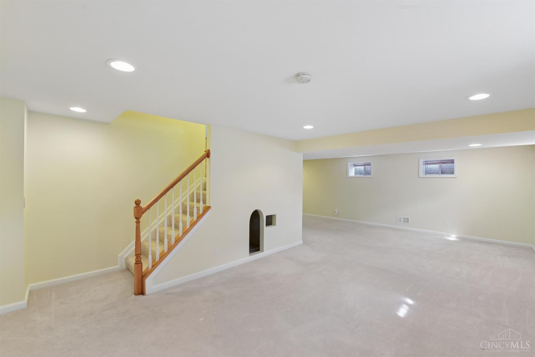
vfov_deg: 77.3
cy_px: 178
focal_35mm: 15
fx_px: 223
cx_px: 268
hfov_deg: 100.4
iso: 400
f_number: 8
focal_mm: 15
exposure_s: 1/25
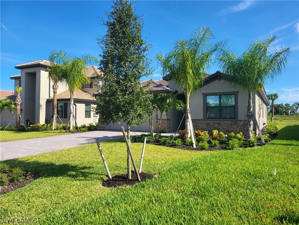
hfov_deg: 71.6
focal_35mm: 24
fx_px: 207
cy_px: 112
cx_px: 150
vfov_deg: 56.8
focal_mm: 5
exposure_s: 1/1936
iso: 40
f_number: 1.8
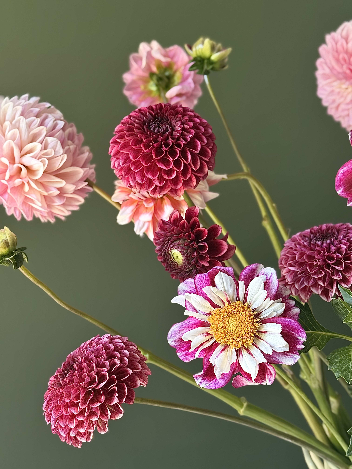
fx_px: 651
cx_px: 176
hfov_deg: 30.3
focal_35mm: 48
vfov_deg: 39.7
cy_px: 234
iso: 100
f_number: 1.78
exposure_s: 1/98
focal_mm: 6.76
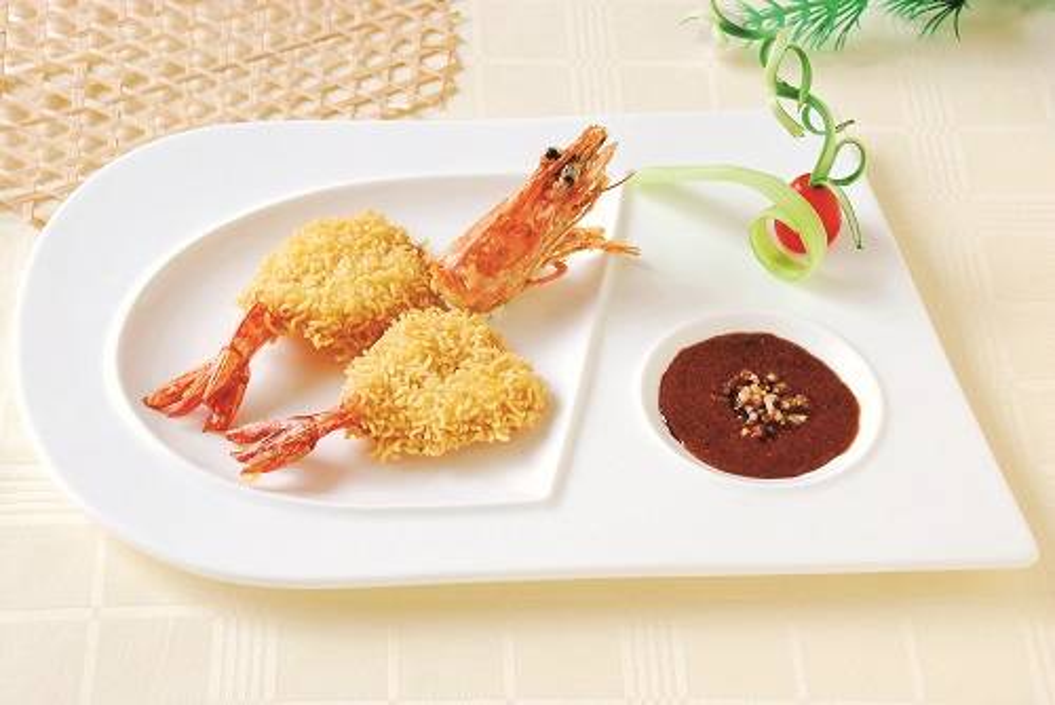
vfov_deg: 15.7
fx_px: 2551
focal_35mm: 87
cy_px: 352
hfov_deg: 23.4
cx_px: 528
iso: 200
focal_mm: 58
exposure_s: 1/40
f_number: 8
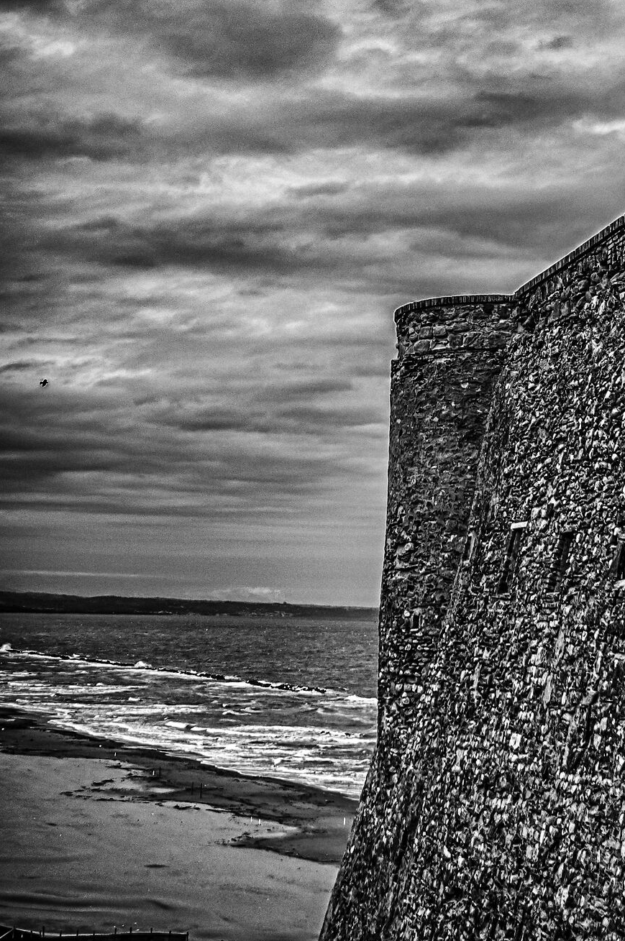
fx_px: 1724
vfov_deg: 30.0
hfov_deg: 20.4
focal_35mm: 66
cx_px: 460
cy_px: 232
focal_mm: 24
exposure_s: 1/500
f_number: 4.5
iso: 100
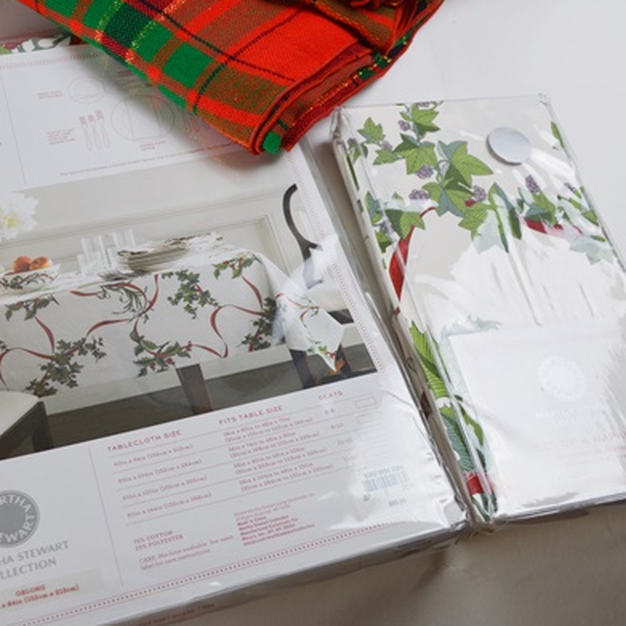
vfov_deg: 36.1
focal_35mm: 47
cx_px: 235
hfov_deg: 35.9
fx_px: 962
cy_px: 309
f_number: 5.6
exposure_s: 1/125
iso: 220
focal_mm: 24
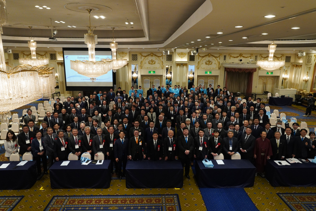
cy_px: 106
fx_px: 211
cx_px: 158
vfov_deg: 53.1
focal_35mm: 24
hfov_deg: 73.7
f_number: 11
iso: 8000
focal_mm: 24
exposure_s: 1/80
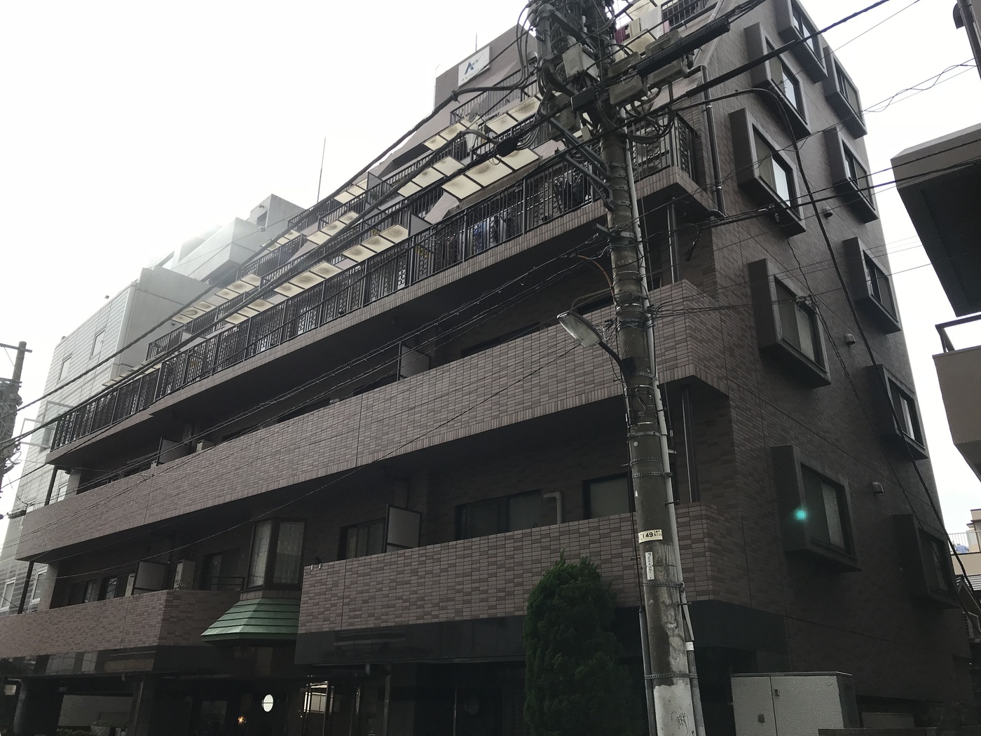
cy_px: 368
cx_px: 490
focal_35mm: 28
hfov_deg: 63.4
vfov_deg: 49.7
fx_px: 794
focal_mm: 3.99
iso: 20
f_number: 1.8
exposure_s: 1/1008
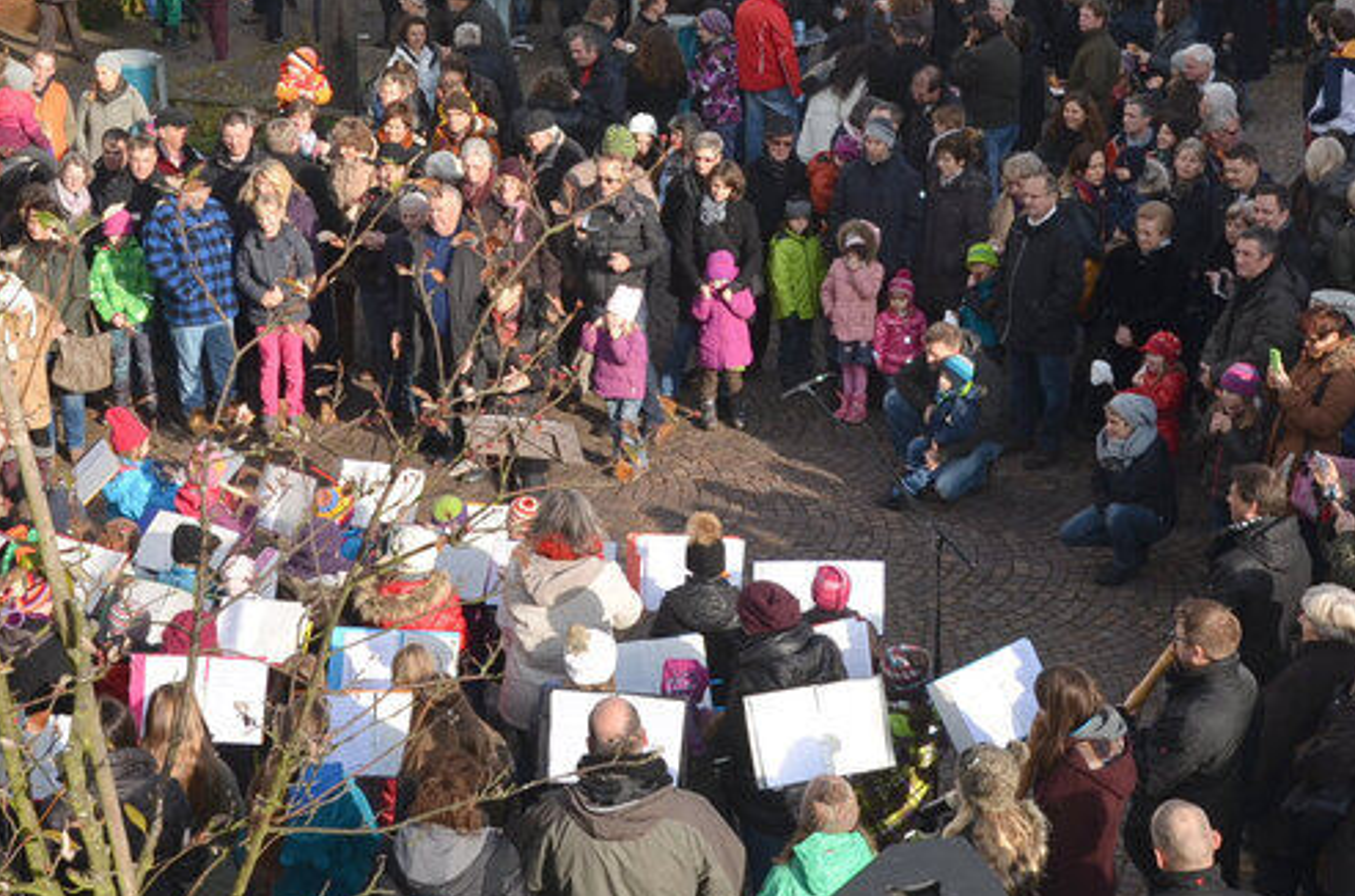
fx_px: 2515
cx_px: 618
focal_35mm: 67
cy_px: 217
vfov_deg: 20.0
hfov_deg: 30.1
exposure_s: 1/200
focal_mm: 22
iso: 100
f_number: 8
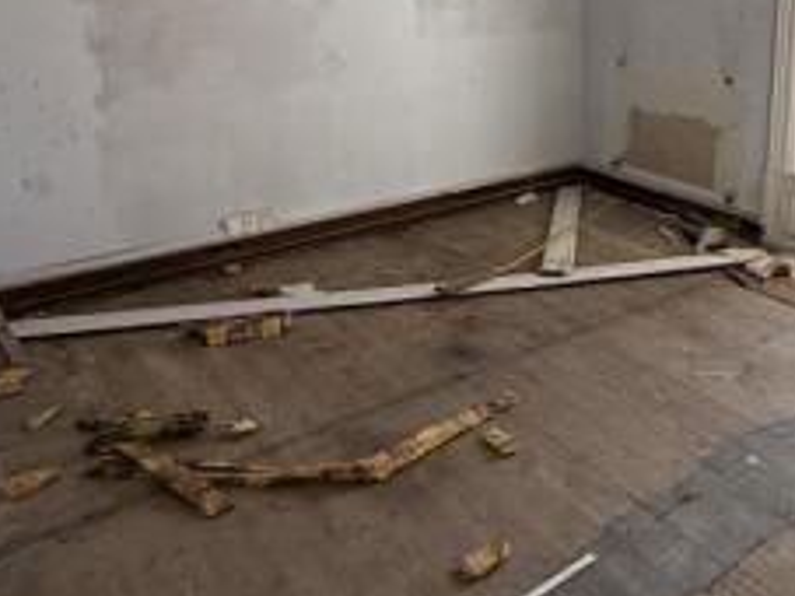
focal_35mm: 36
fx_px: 826
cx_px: 611
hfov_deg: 49.0
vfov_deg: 38.7
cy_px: 160
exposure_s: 1/99
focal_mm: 2.22
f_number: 2.2
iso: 80
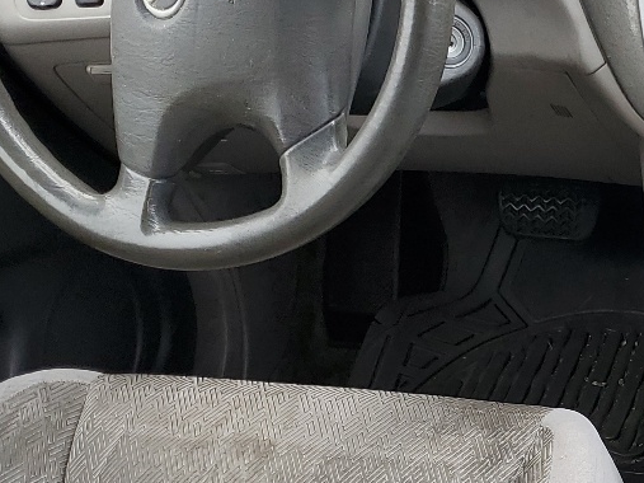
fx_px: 1525
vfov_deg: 17.8
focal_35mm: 82
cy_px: 403
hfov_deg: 22.5
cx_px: 701
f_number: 1.5
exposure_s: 1/244
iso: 50
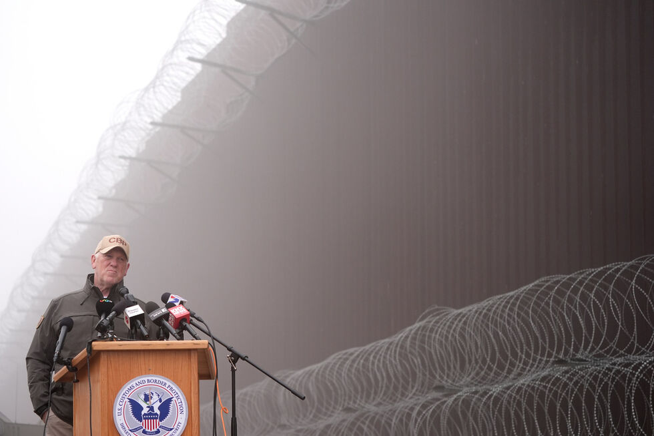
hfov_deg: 20.4
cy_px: 218
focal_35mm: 100
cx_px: 327
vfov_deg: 13.7
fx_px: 1816
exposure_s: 1/1250
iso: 640
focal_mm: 100
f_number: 4.5
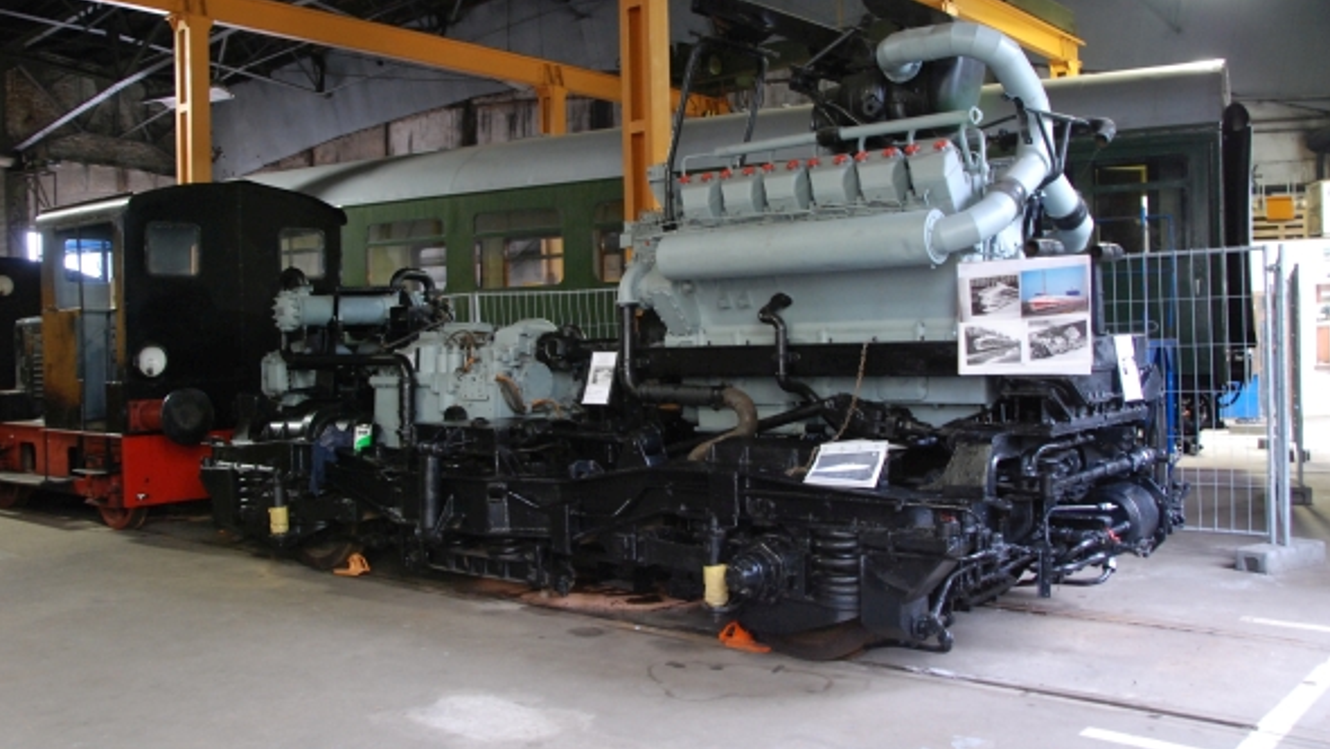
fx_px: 1129
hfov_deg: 61.0
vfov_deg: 36.7
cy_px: 338
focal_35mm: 32
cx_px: 663
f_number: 5.6
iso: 1000
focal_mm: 20
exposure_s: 1/1.6
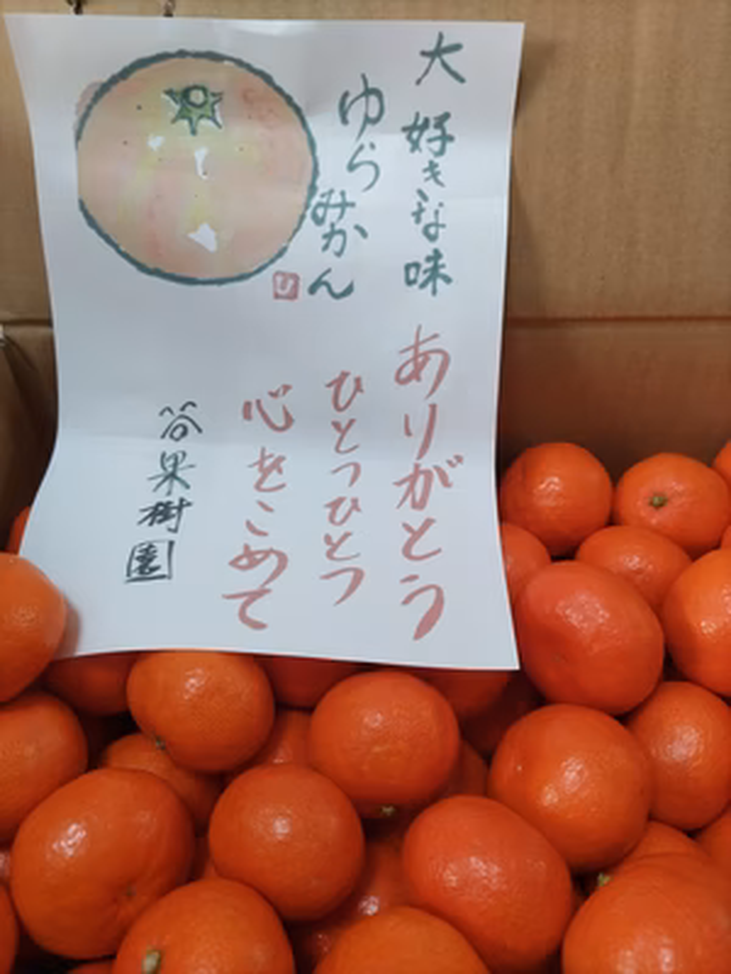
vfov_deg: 67.3
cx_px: 366
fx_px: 732
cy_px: 487
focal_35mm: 26
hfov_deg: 53.1
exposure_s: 1/120
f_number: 1.79
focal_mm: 4.8
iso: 293
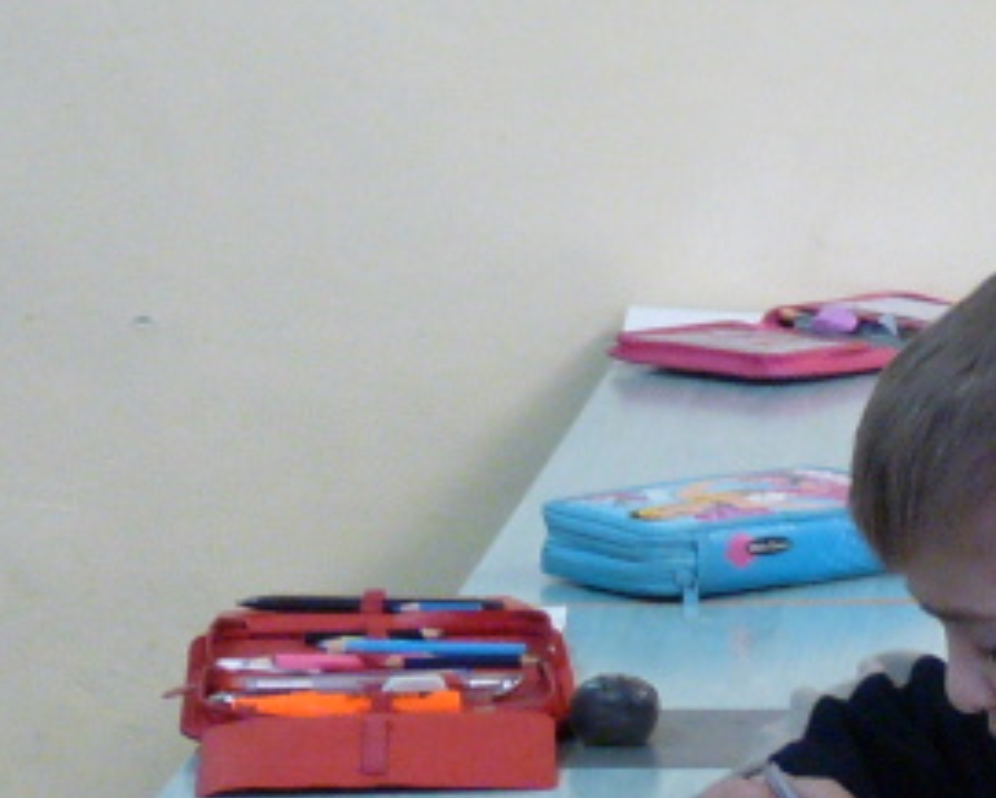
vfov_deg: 7.5
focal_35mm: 205
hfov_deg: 9.3
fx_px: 6045
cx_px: 1114
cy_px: 368
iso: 400
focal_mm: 9
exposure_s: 1/30
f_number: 3.2
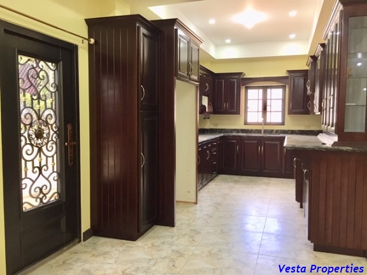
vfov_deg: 48.2
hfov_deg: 61.7
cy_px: 138
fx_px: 307
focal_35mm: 29
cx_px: 184
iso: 80
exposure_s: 1/30
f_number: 2.2
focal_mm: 4.15
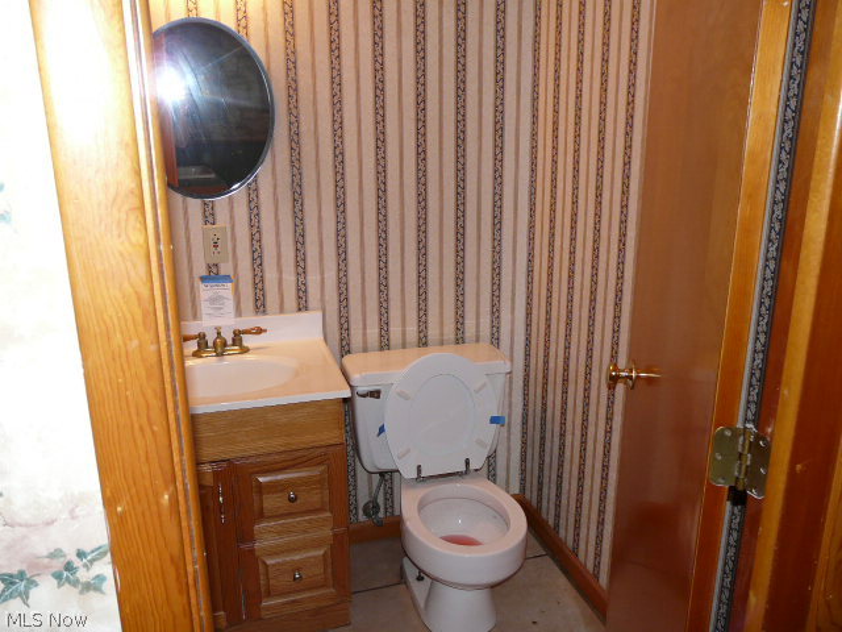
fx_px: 681
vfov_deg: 49.7
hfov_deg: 63.4
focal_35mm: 28
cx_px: 421
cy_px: 316
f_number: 2.8
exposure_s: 1/30
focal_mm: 4.6
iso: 100
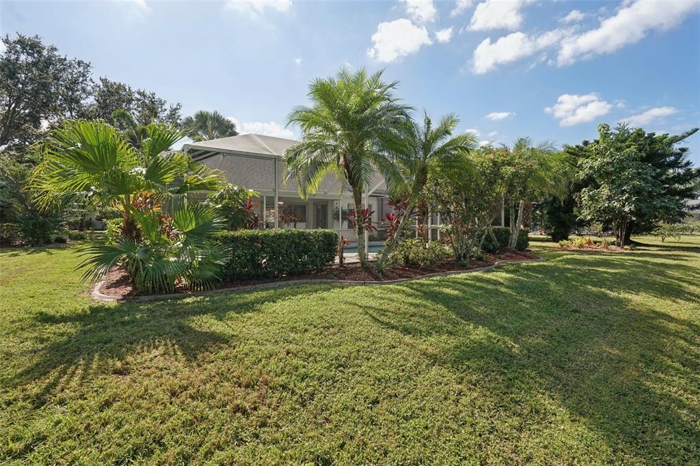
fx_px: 311
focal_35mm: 16
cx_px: 350
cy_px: 233
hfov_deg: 96.8
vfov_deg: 73.7
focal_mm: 16
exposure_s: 1/500
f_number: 8
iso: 400
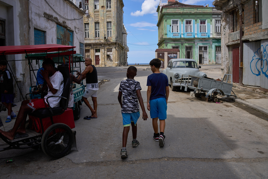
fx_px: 261
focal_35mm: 35
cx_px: 134
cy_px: 90
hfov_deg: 54.4
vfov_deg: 37.9
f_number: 5.6
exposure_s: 1/800
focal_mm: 35
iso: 100
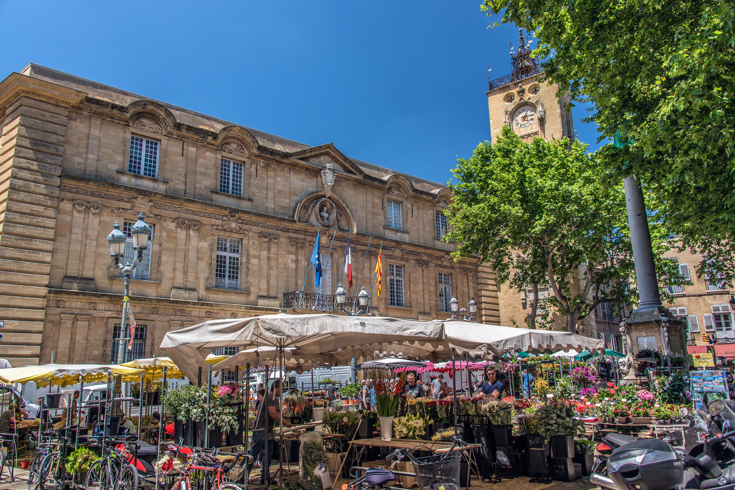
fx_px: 572
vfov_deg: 46.4
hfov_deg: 65.5
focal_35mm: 28
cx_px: 368
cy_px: 245
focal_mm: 28
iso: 100
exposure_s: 1/160
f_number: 5.6
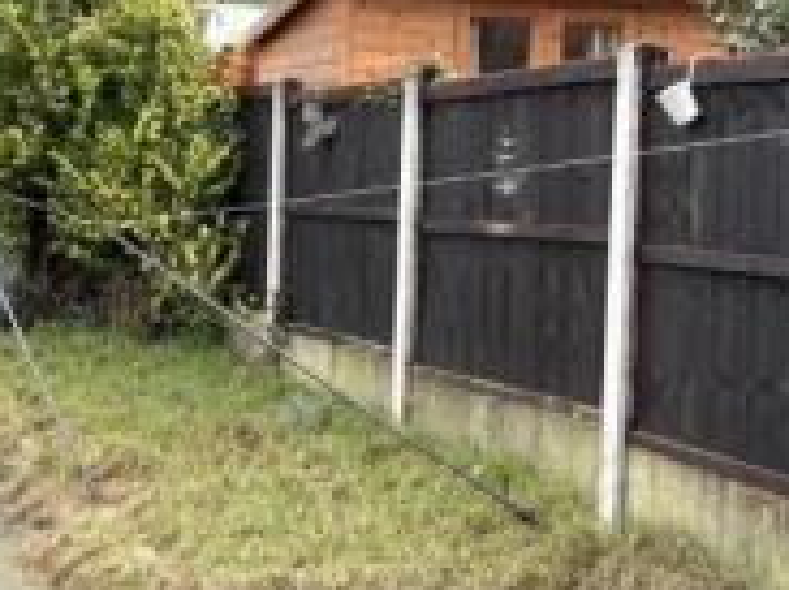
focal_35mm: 83
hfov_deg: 23.4
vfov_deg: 17.7
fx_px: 1891
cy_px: 235
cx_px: 209
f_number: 1.6
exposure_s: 1/121
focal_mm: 5.96
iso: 100
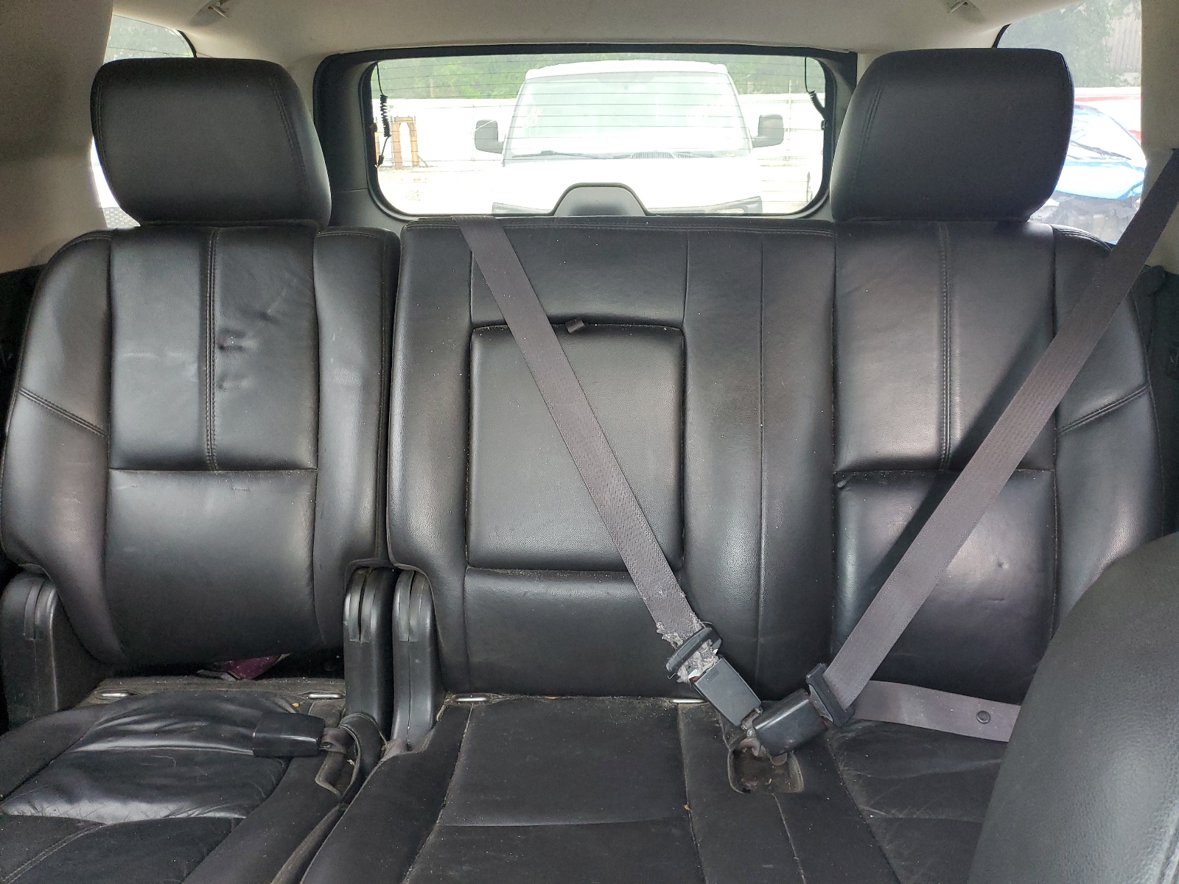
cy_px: 442
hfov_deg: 67.3
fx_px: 886
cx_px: 590
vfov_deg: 53.1
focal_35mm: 26
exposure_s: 1/60.2
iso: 147
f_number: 1.5
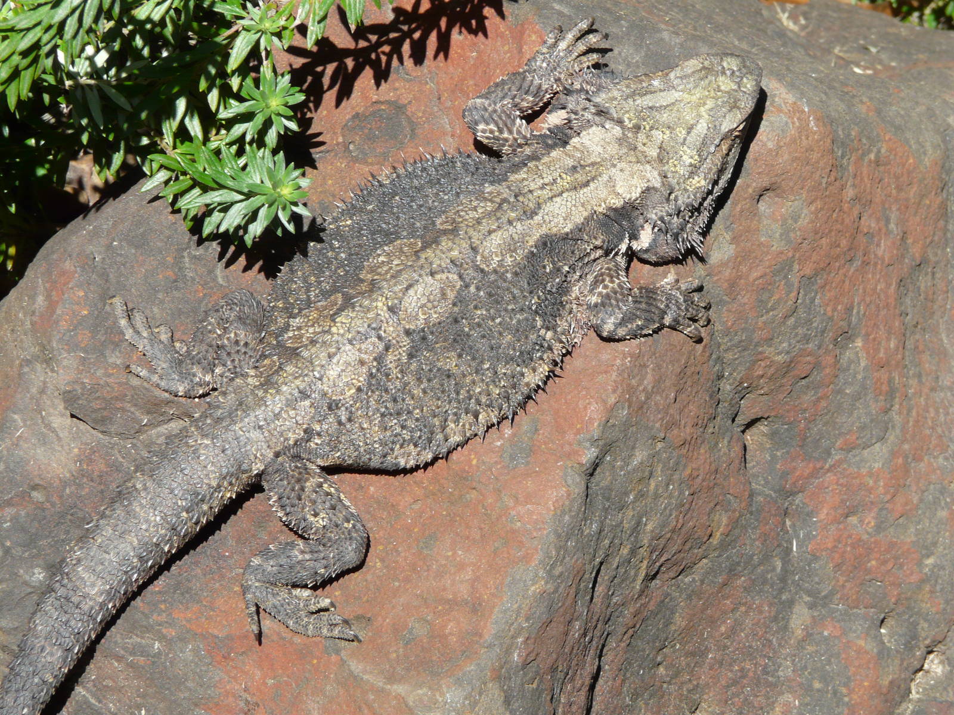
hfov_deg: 7.7
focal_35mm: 257
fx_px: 7083
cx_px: 477
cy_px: 358
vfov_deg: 5.8
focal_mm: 42.2
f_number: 5.6
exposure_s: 1/250
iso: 100
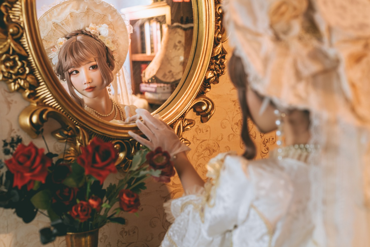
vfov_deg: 27.0
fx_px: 514
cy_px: 124
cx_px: 185
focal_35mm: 50
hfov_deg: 39.6
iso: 200
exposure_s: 1/125
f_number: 2.8
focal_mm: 50
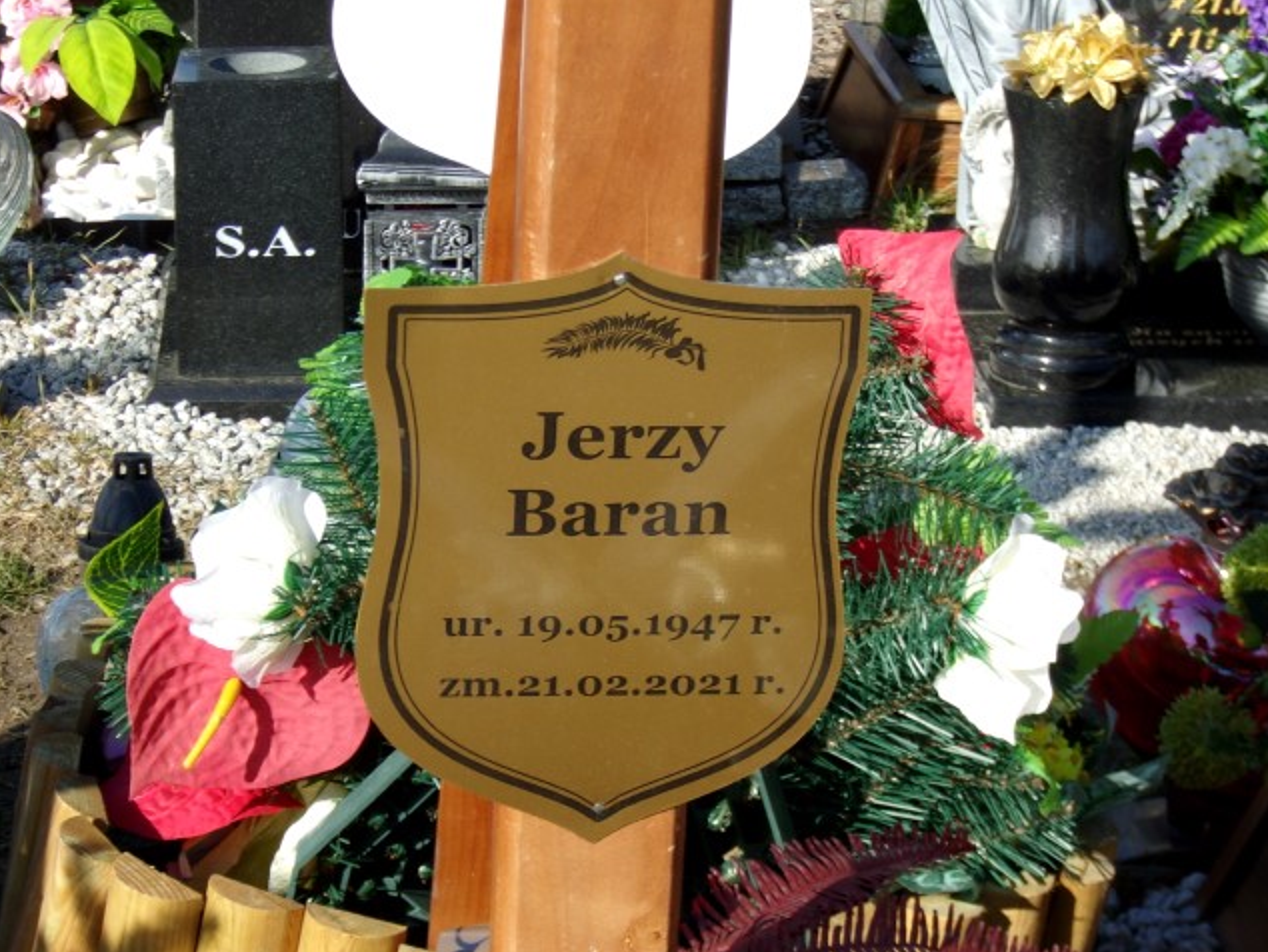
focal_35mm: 109
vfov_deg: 13.6
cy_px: 476
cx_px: 636
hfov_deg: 18.0
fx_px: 3994
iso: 80
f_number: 6.6
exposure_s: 1/180
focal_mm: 19.6
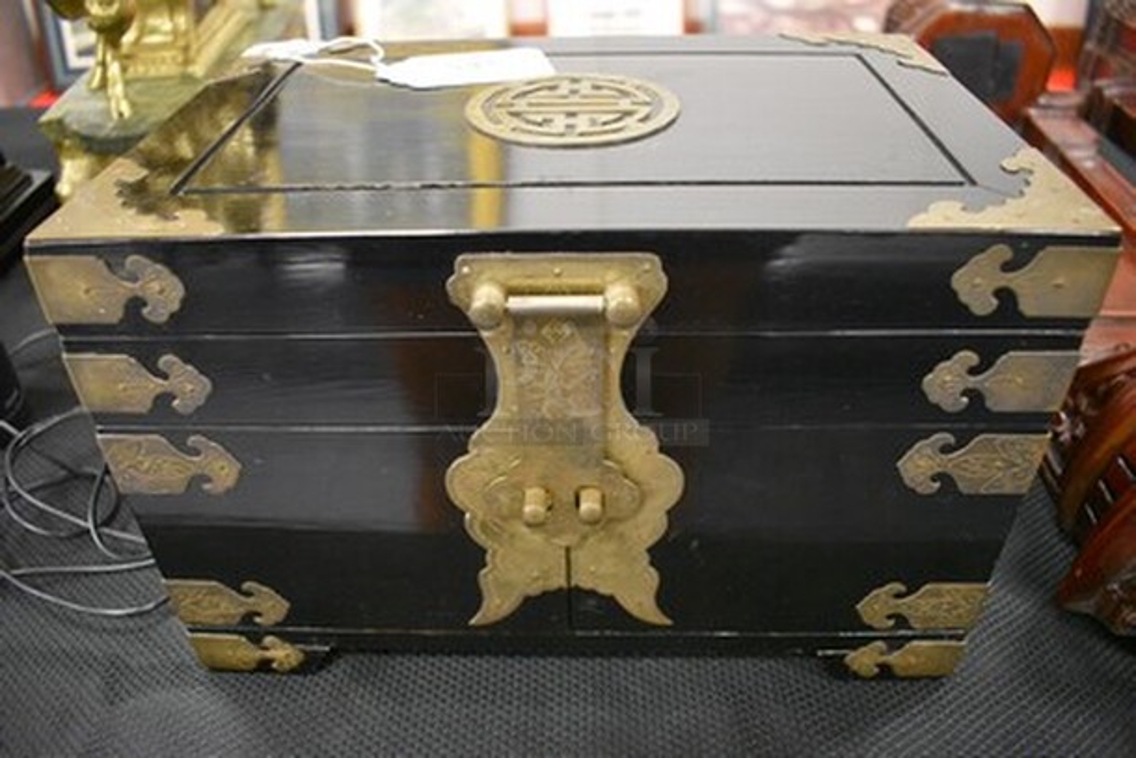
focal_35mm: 27
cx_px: 568
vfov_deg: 48.0
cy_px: 379
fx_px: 852
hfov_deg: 67.4
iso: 3600
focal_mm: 18
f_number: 3.5
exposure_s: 1/125
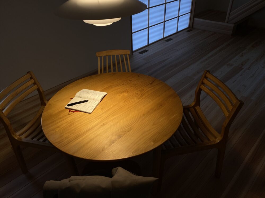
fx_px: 199
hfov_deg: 67.3
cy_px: 99
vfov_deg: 53.1
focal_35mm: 26
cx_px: 132
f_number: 1.8
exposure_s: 1/120
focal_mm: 4.25
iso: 100
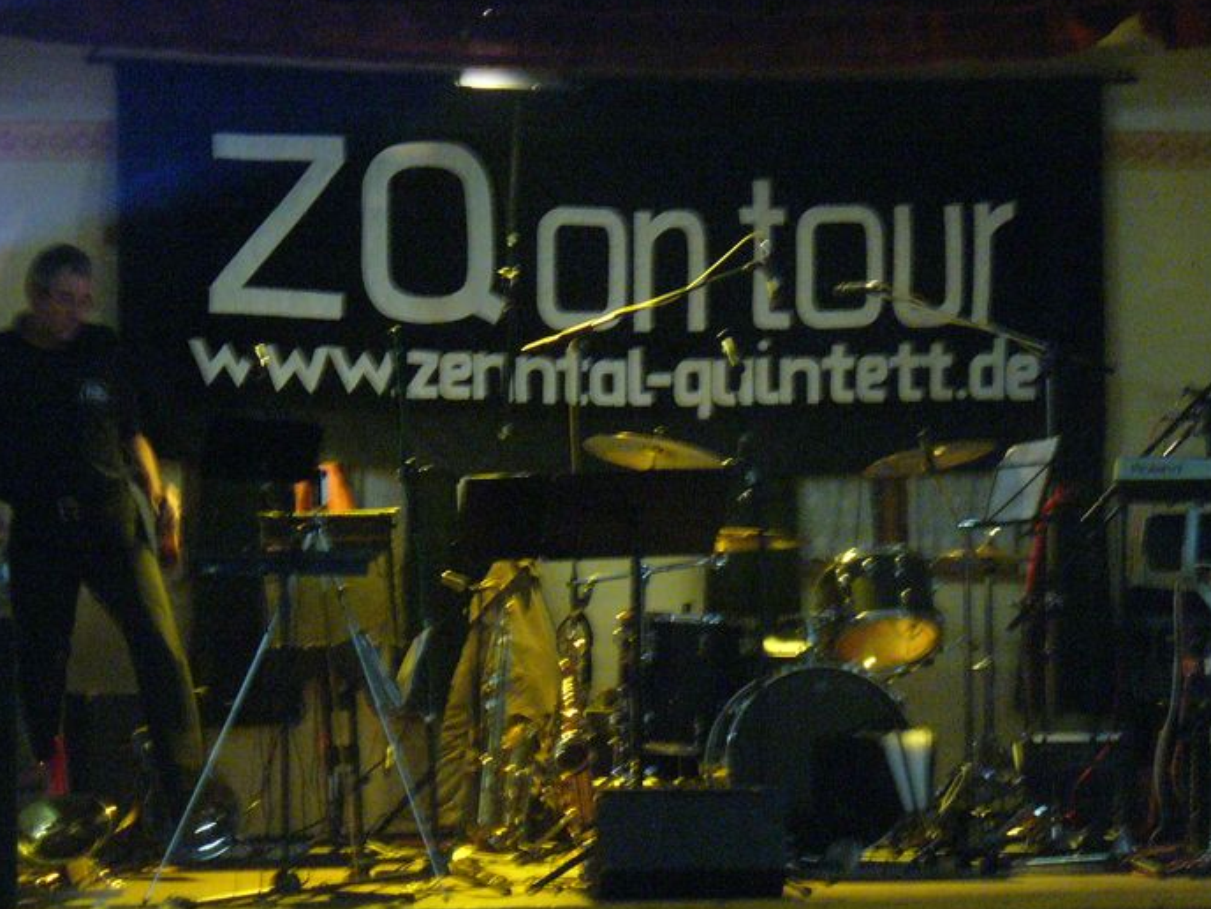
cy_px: 444
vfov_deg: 11.5
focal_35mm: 129
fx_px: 4513
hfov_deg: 15.3
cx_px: 669
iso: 400
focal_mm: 18.3
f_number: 3.6
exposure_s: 1/8
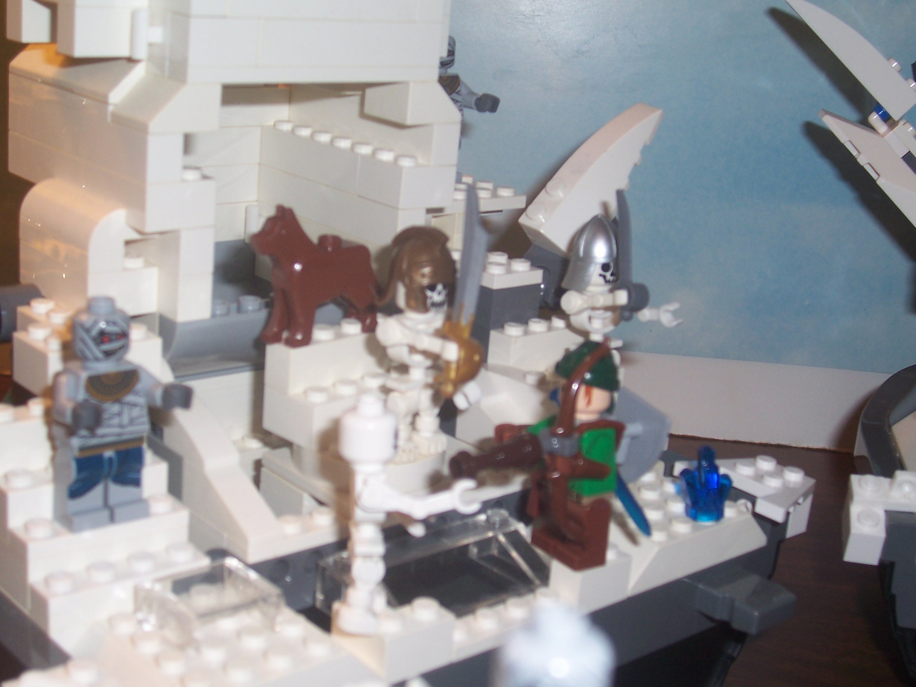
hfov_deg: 36.2
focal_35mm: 53
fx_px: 1402
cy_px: 344
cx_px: 458
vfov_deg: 27.5
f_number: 3.4
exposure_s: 1/60
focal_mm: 8.6
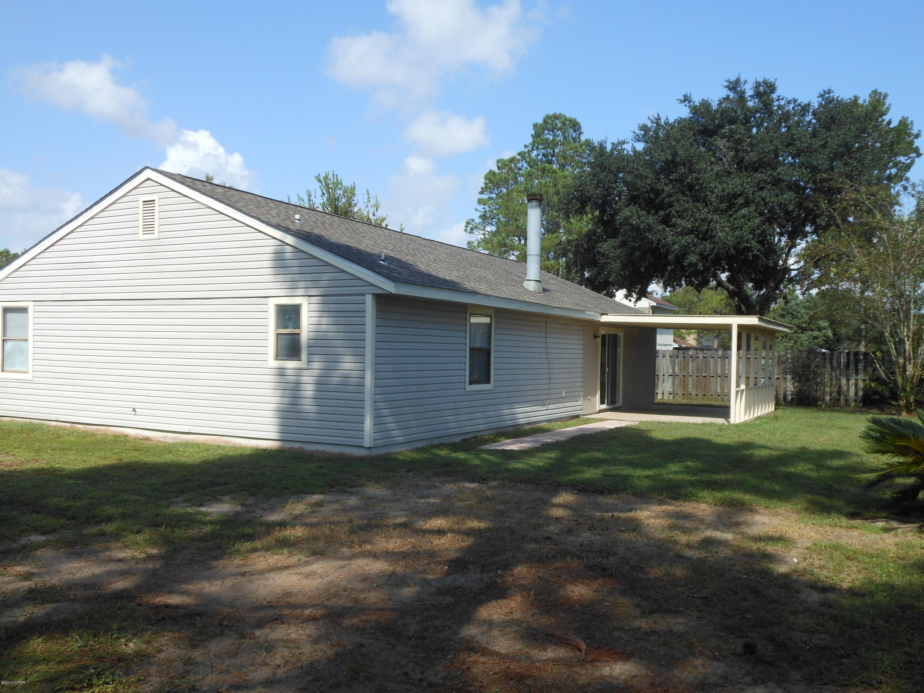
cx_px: 478
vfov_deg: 46.8
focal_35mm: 30
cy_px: 347
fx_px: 801
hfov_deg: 60.0
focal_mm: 5.2
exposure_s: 1/800
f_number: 3.3
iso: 80
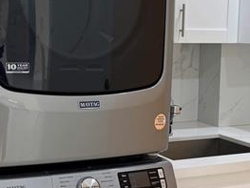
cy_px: 84
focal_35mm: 73
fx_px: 527
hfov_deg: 26.7
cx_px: 130
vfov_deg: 20.1
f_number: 1.78
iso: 80
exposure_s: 1/120
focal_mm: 6.76
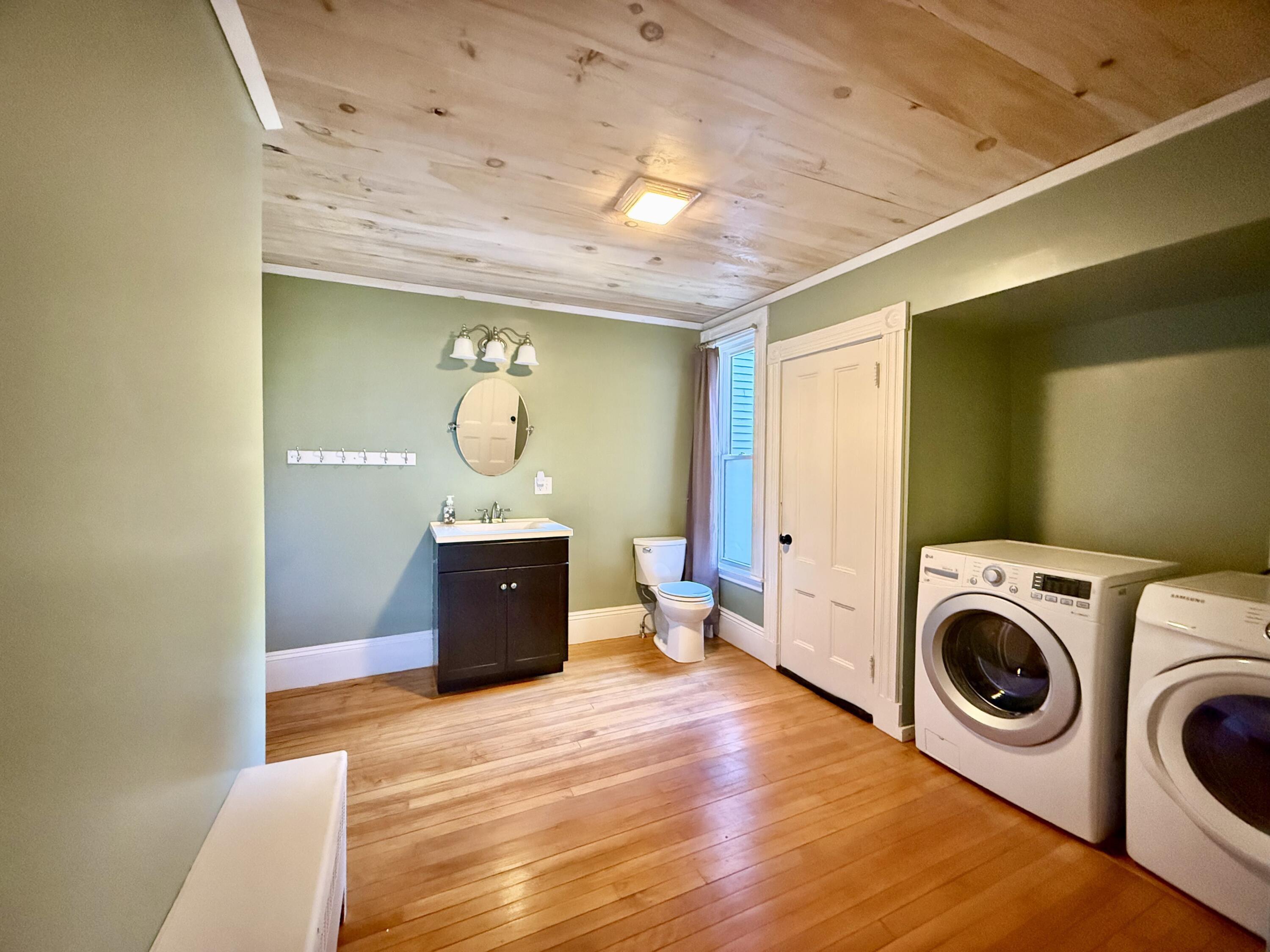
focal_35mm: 14
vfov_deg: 85.7
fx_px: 514
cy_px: 476
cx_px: 635
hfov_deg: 102.1
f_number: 2.2
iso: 1600
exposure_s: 1/30
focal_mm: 2.22
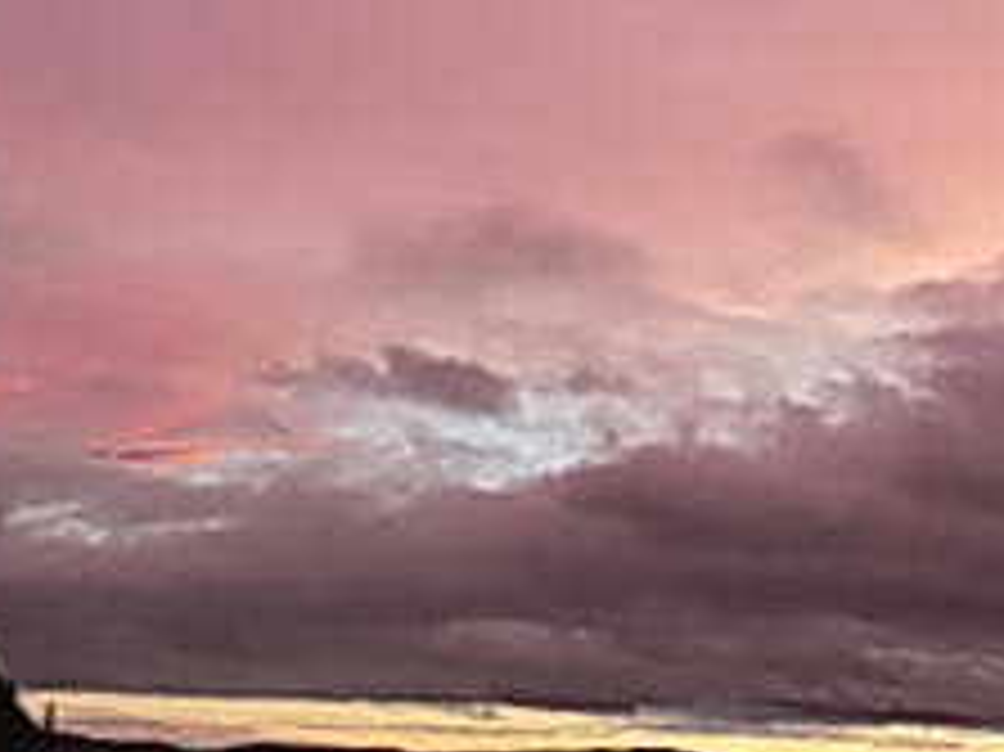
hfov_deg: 26.6
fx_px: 1913
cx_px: 1162
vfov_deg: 22.0
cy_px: 572
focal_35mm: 66
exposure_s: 1/50
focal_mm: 4
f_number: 3.1
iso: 80
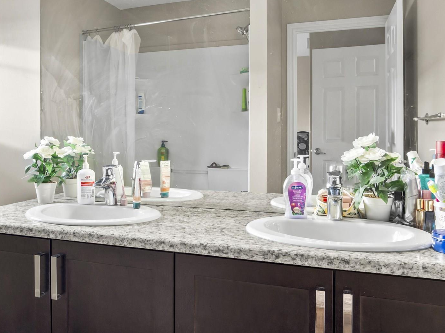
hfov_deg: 52.7
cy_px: 136
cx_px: 140
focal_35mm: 34
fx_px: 437
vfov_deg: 41.6
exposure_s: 1/1.67
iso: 250
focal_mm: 16
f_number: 8
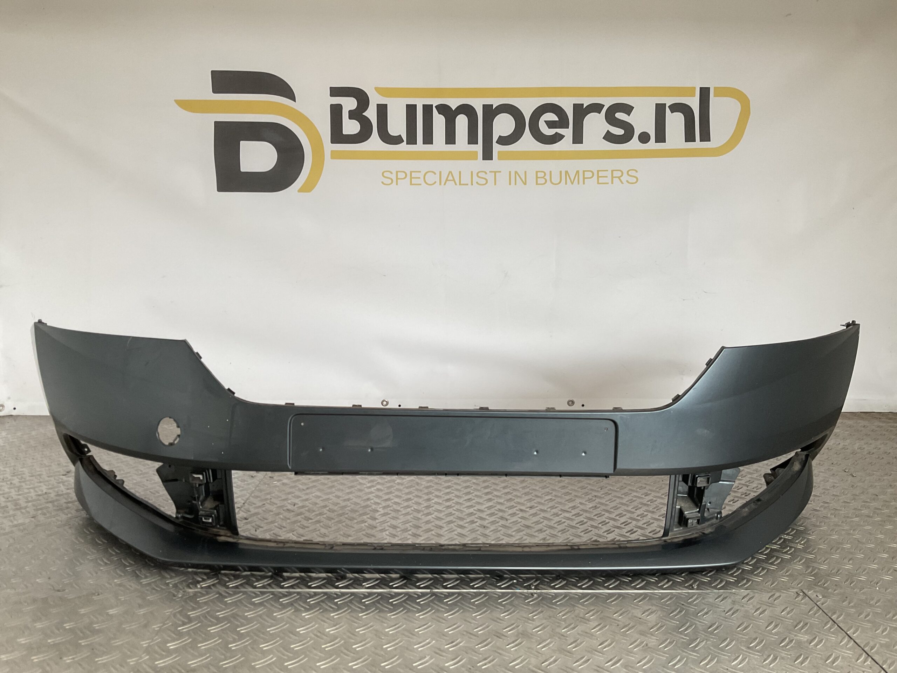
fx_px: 751
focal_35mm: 29
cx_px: 448
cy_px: 336
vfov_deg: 48.2
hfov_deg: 61.7
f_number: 1.8
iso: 50
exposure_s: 1/60
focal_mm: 3
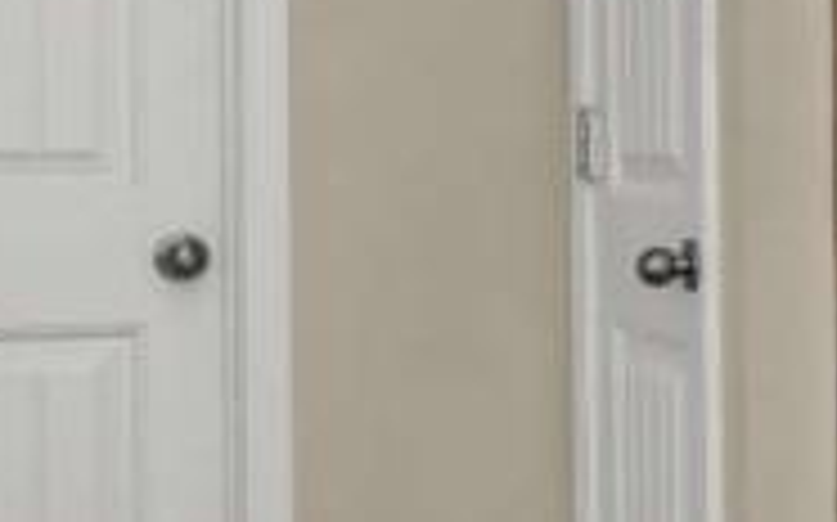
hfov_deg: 15.4
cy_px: 148
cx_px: 1732
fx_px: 2394
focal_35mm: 105
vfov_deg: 12.4
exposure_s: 1/2.5
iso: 400
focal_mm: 16
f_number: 8
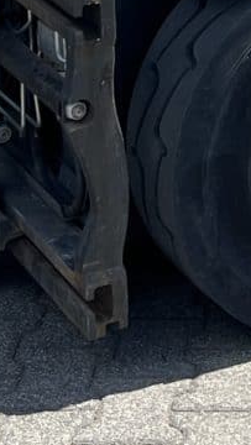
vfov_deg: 11.8
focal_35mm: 161
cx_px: 459
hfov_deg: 7.3
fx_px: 1901
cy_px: -486
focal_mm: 5.1
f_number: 1.6
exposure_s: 1/1536
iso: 50
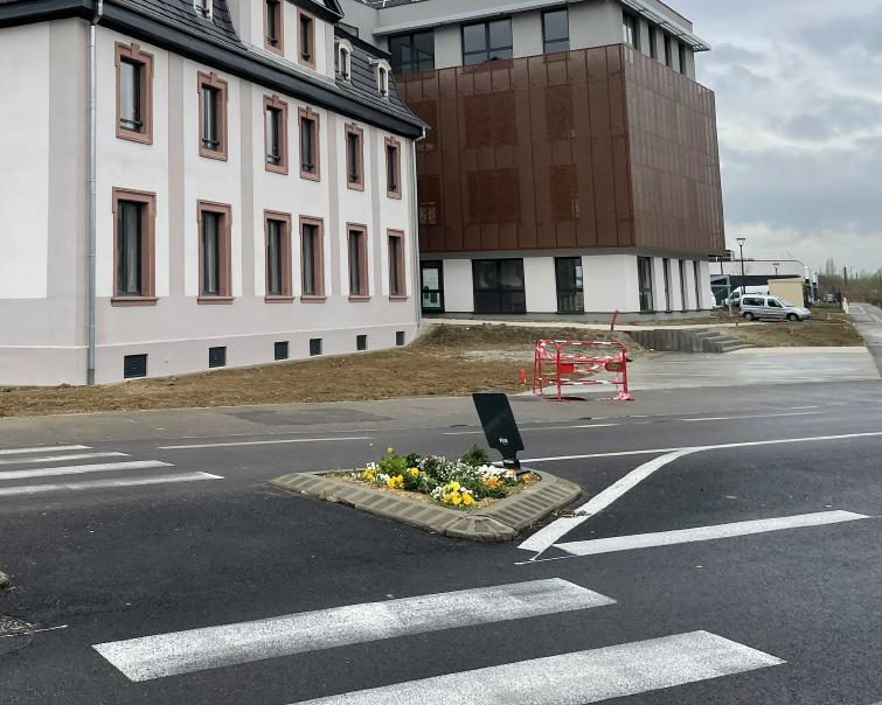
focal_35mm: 43
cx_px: 206
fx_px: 1122
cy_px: 163
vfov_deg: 34.1
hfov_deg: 41.5
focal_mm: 4.2
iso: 32
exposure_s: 1/2747
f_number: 1.6
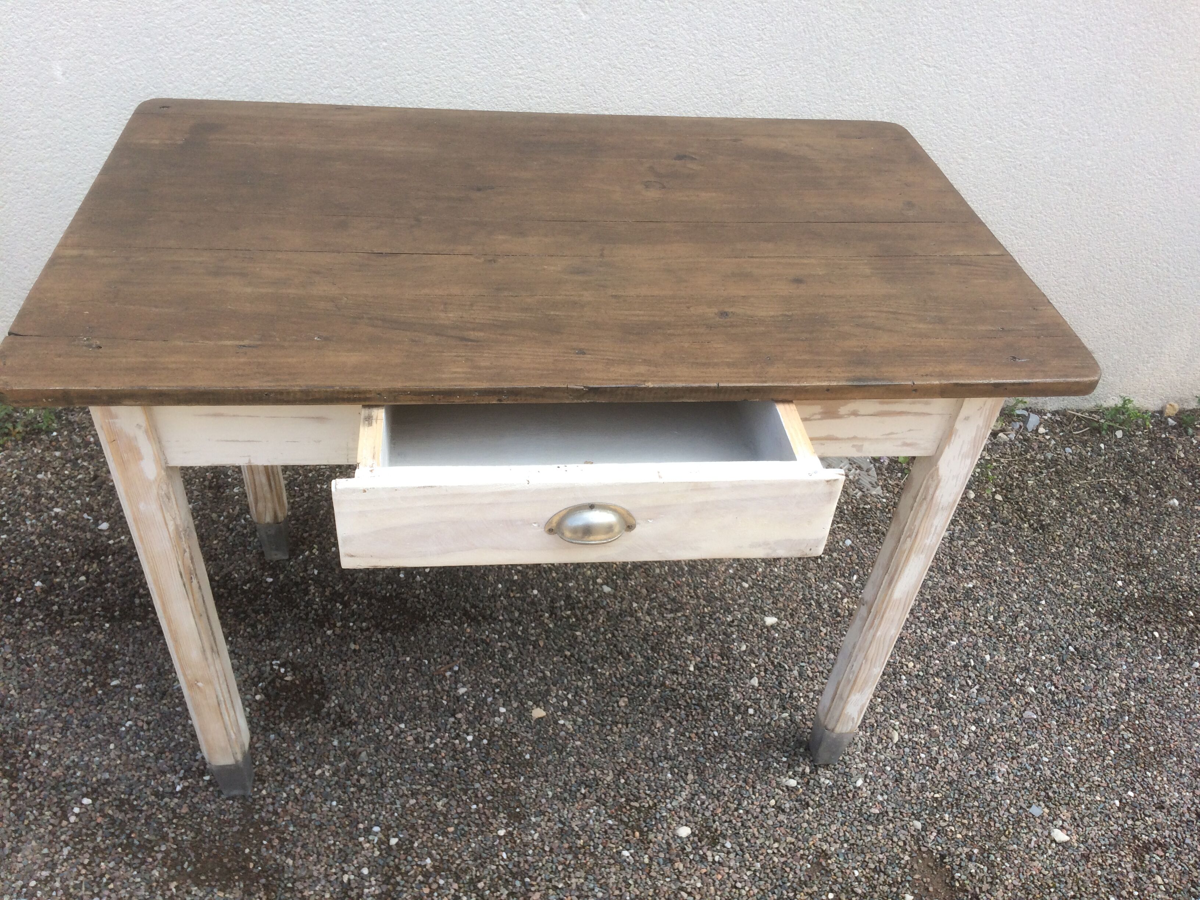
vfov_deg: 48.2
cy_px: 450
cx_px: 600
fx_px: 1005
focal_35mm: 29
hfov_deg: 61.7
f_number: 2.2
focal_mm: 4.15
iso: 32
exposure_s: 1/684
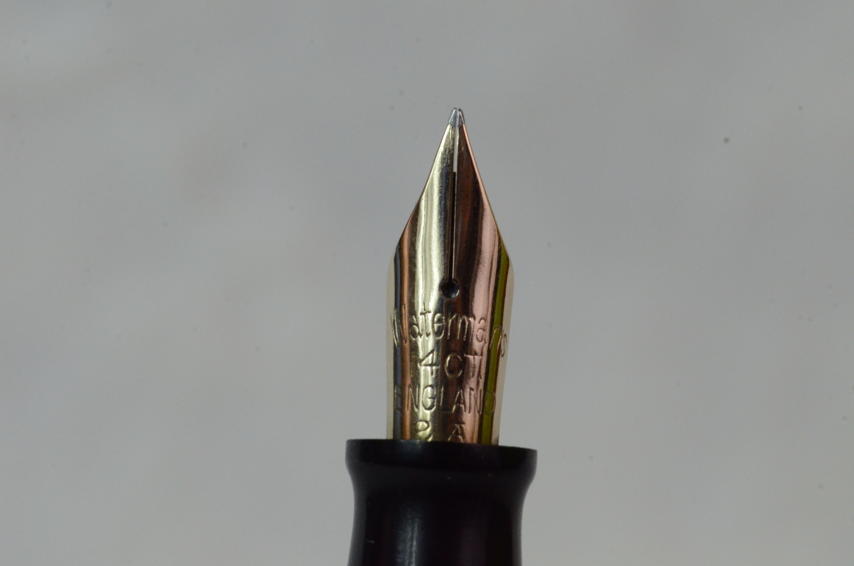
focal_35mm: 158
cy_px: 283
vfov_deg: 8.7
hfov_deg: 13.1
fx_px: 3729
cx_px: 427
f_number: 20
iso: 2500
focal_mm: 105
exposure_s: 1/30
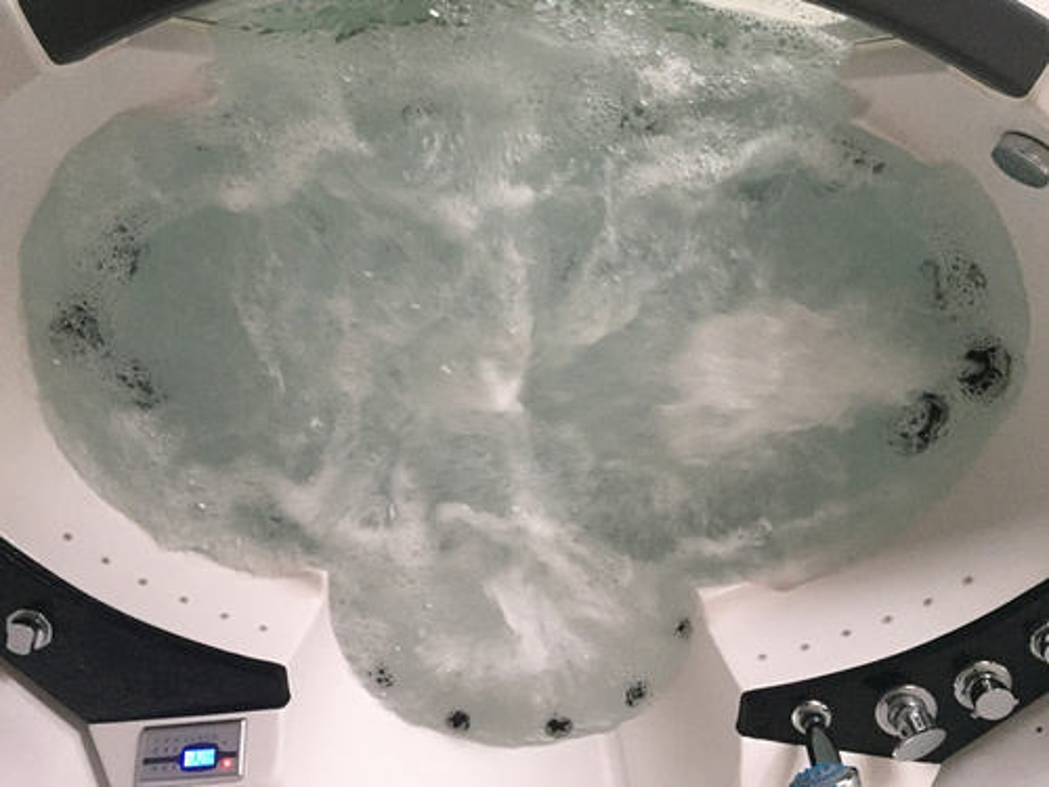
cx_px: 524
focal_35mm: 29
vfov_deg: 48.2
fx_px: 879
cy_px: 394
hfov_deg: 61.7
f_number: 2.2
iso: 250
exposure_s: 1/33
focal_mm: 4.15
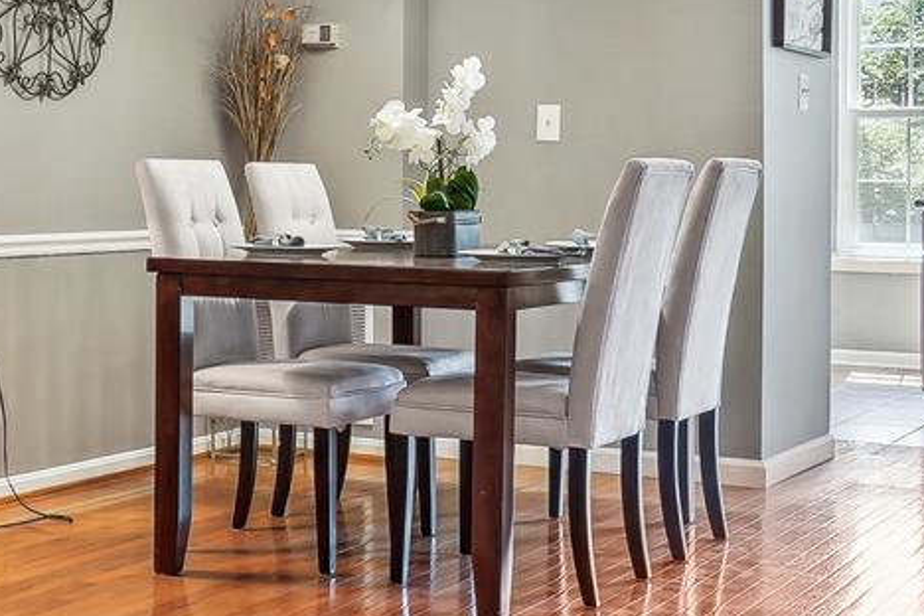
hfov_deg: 27.3
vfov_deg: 19.4
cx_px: 20
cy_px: 198
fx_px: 1797
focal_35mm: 70
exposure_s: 1/2.5
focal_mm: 16
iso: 200
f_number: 8
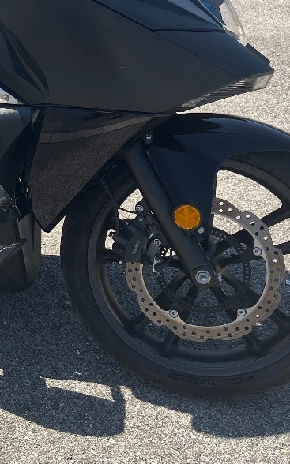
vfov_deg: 33.6
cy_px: 144
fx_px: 759
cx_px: -70
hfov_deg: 20.1
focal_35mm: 60
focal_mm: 5.1
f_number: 1.6
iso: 50
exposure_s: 1/1672
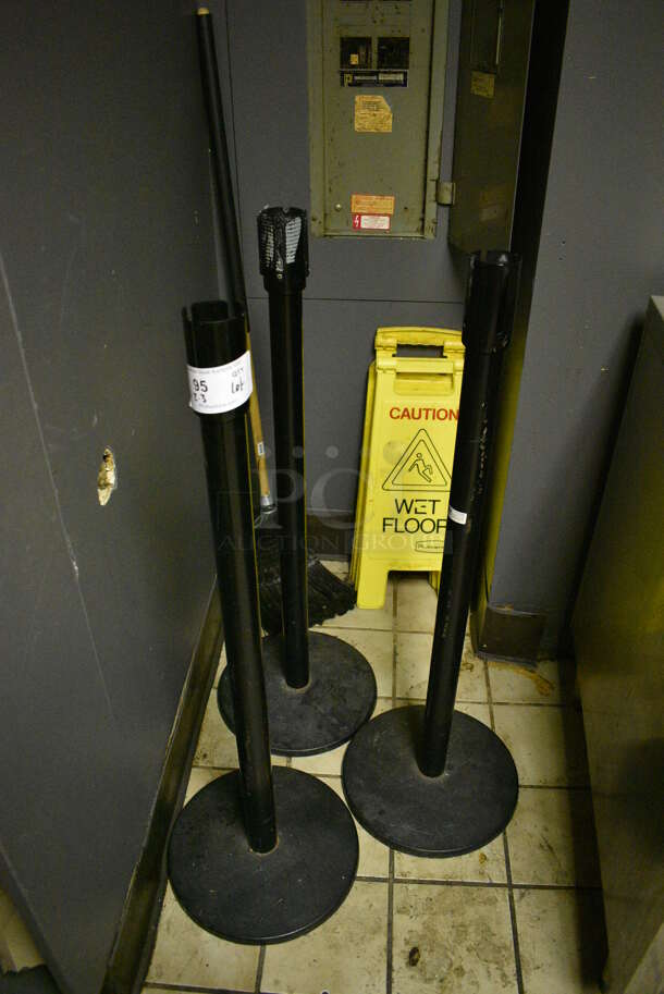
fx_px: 746
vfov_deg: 67.3
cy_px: 497
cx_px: 332
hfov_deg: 48.0
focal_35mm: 27
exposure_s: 1/125
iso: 5600
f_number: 3.5
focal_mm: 18
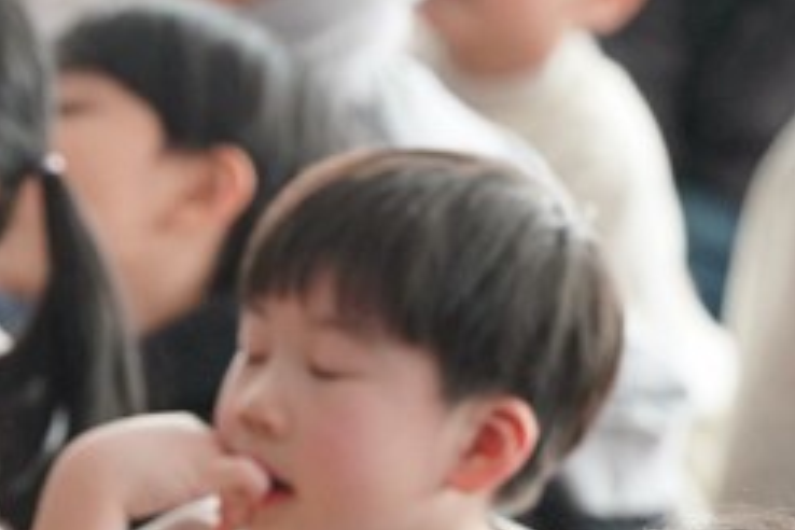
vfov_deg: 2.8
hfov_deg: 4.2
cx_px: 414
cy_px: 808
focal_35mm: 487
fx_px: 10754
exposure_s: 1/160
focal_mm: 133
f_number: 4
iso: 2500
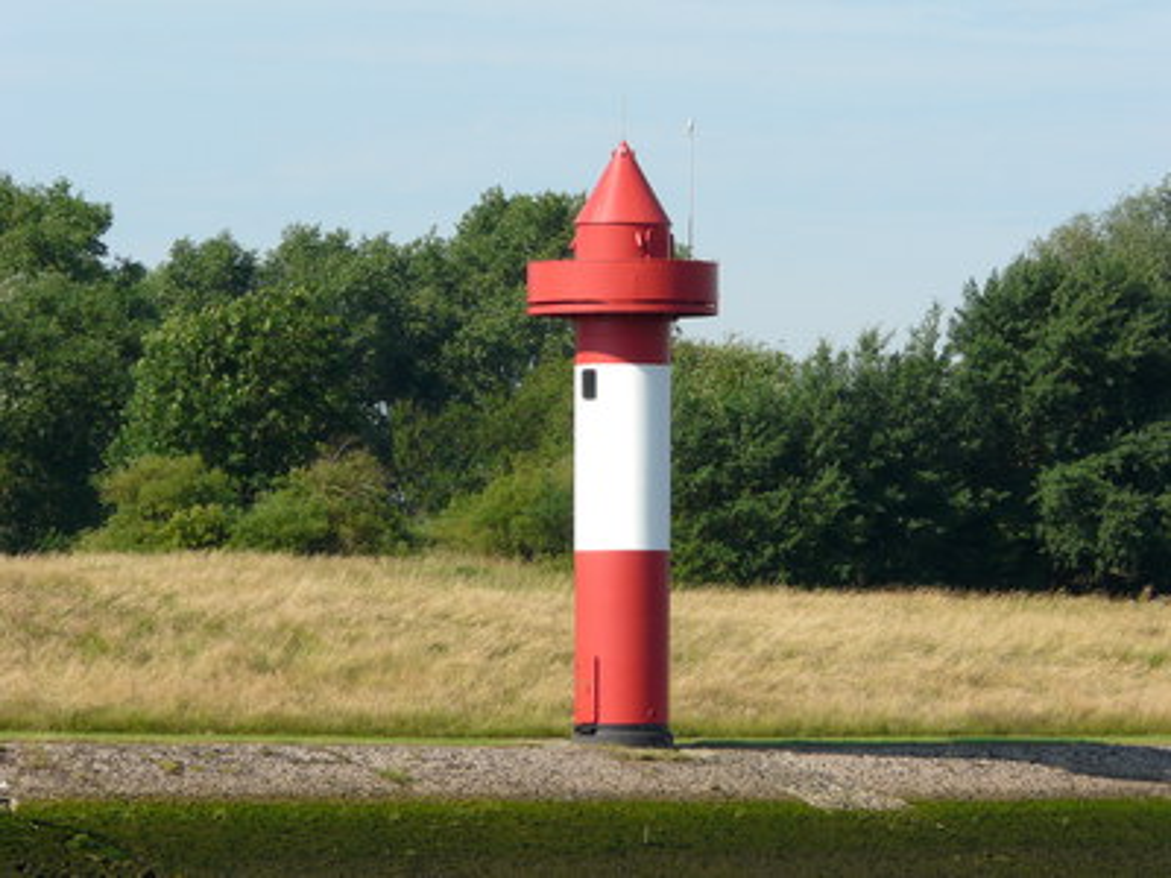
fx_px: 9607
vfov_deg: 5.2
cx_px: 586
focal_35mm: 284
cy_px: 439
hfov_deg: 7.0
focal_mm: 46.7
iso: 100
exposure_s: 1/500
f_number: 5.6
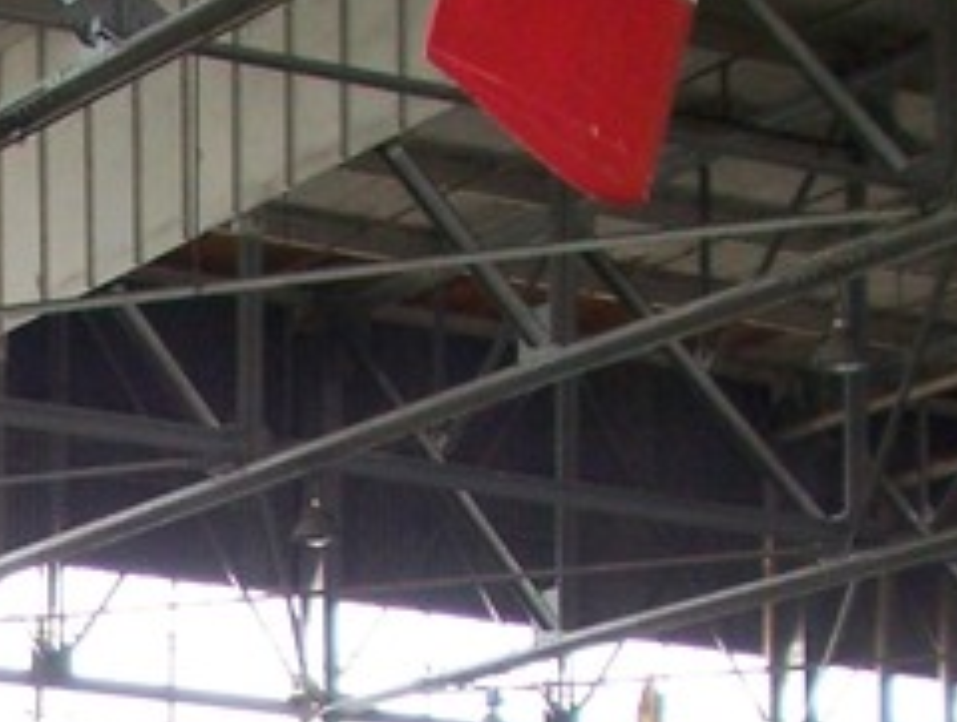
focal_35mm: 158
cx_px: -445
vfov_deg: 8.8
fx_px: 4377
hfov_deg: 12.0
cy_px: 1486
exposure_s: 1/60
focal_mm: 6.3
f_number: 3.9
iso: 125
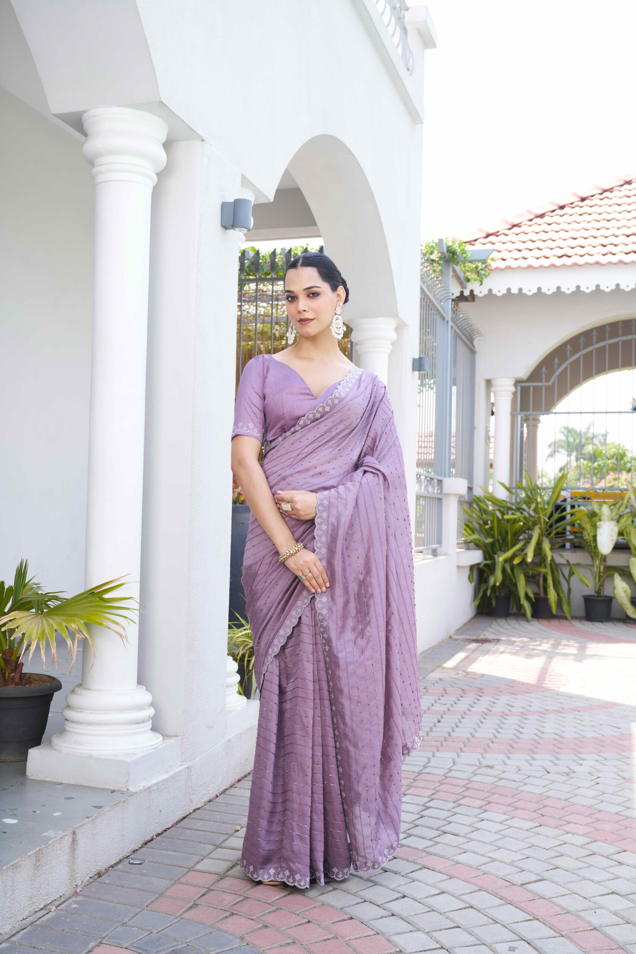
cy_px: 477
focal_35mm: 37
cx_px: 318
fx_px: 980
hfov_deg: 35.9
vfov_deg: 51.9
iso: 250
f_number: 5.6
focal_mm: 37
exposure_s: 1/200
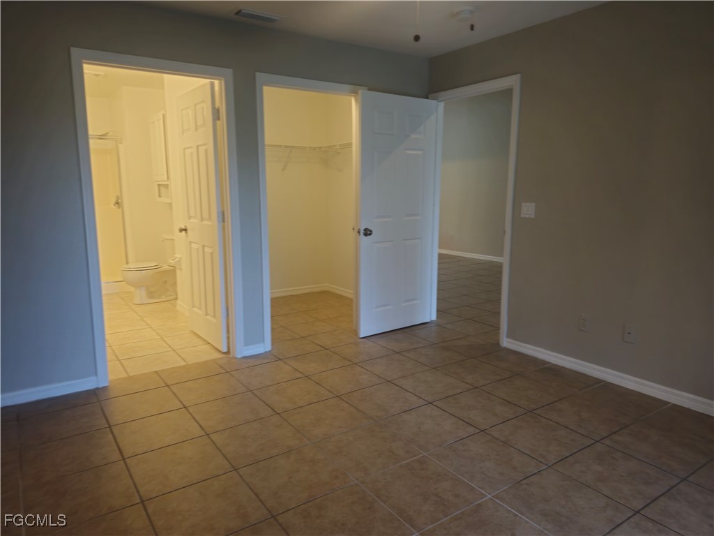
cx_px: 357
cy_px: 268
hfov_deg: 73.9
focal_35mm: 23
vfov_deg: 58.9
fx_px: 474
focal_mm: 5.54
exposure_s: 1/60
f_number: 1.8
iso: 160
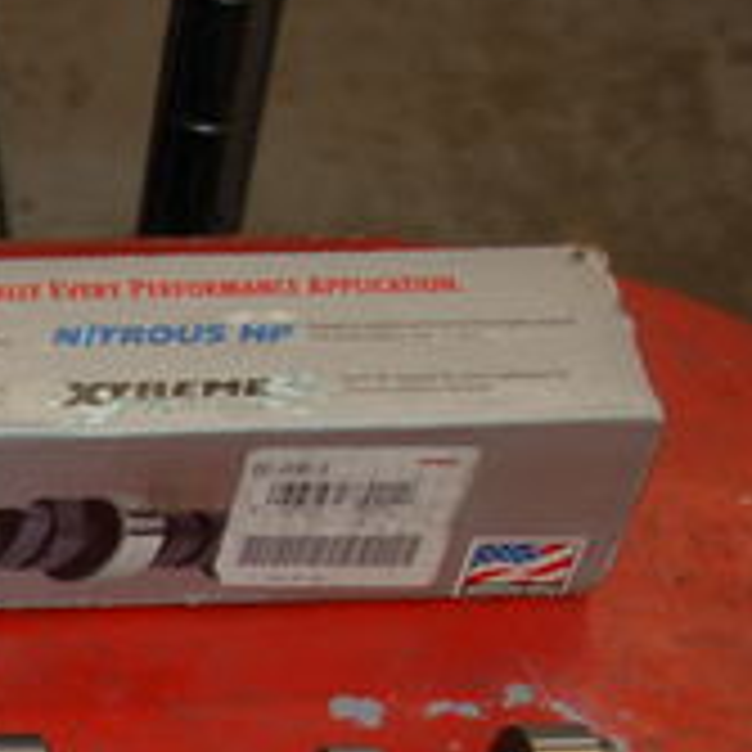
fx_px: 2679
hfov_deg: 14.4
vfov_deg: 15.5
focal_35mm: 109
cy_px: 829
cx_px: -513
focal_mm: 22
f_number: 4
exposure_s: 1/60
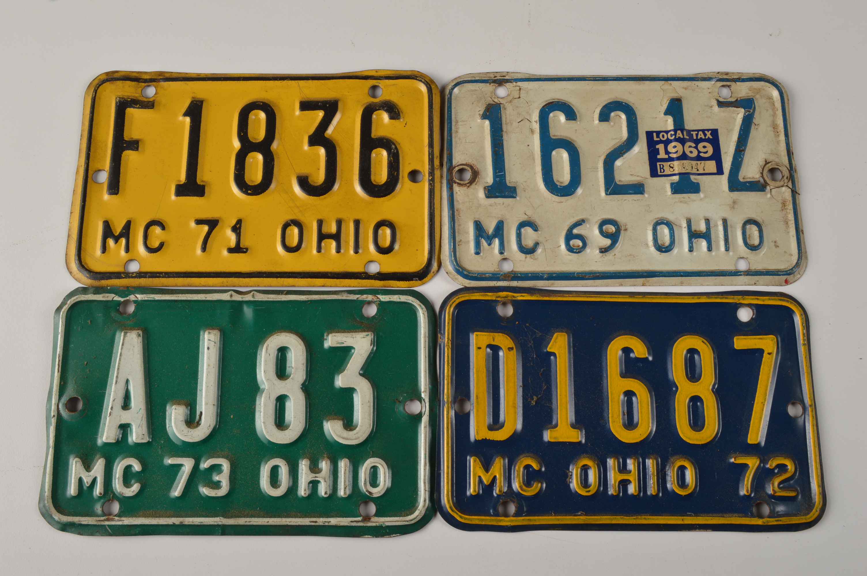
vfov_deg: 34.1
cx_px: 434
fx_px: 938
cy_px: 288
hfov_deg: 49.6
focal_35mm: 39
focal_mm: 26
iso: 100
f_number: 11
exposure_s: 1/125
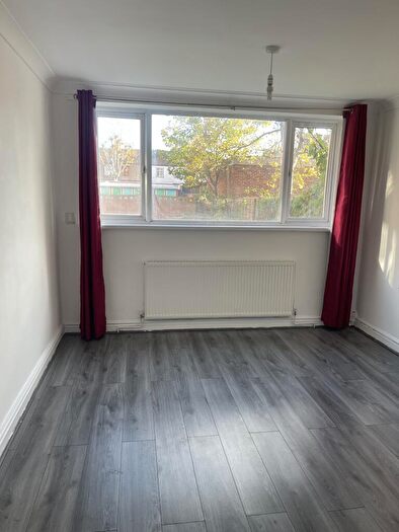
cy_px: 266
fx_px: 384
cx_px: 200
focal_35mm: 25
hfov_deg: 54.9
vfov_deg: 69.4
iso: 50
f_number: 1.6
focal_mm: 5.1
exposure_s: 1/121
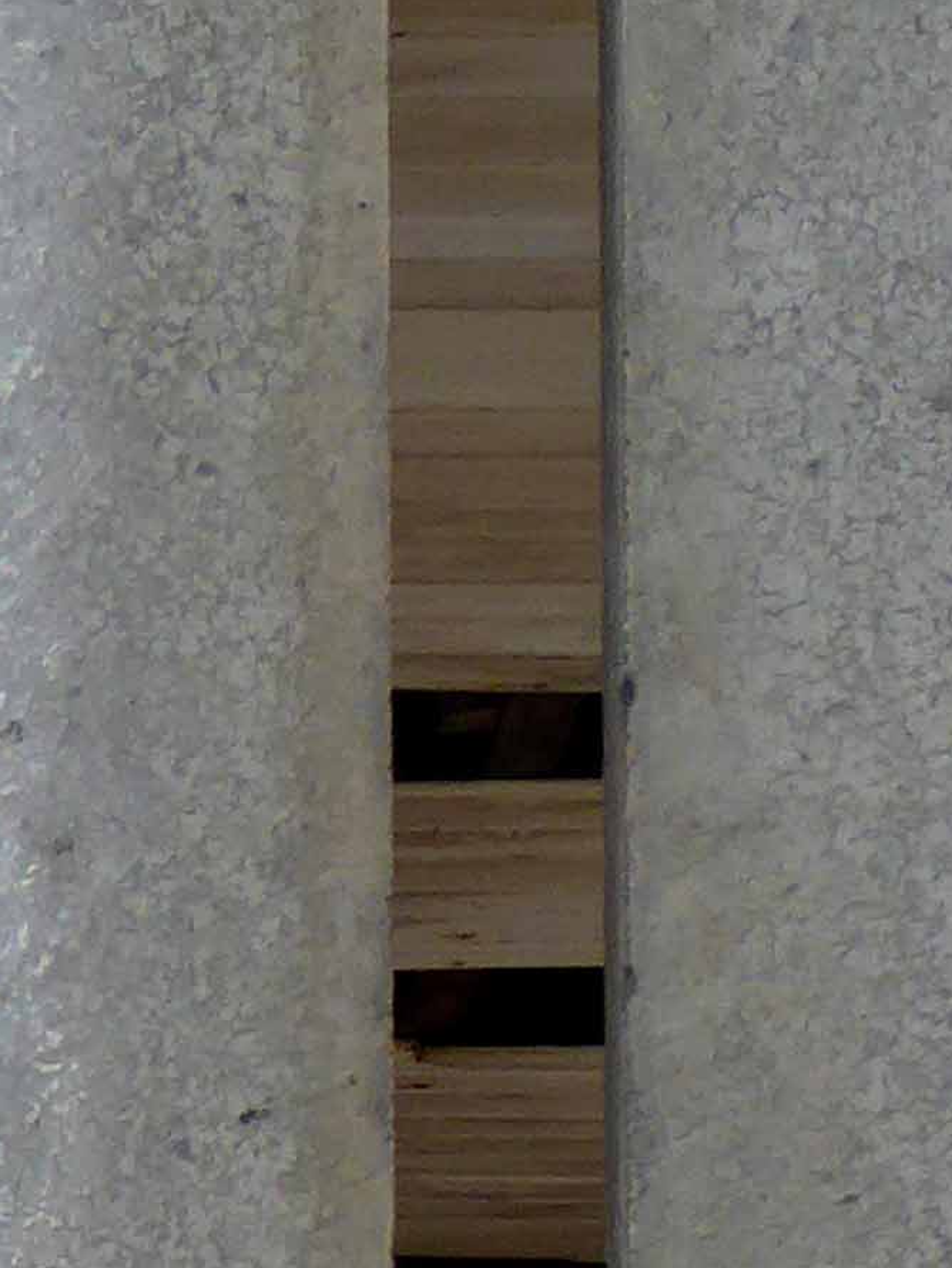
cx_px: -542
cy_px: 2046
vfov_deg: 8.3
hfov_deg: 6.3
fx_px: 8466
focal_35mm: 231
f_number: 3.8
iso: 100
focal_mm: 7.2
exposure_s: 1/320
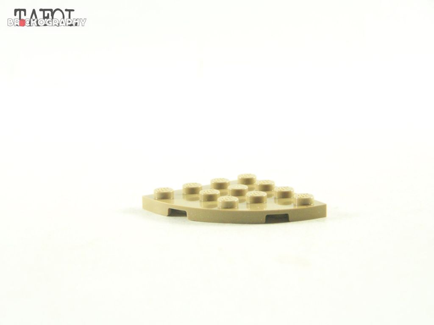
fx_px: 1179
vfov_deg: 15.7
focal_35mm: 94
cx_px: 217
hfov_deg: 20.9
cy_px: 162
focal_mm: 15.6
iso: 400
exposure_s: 1/60
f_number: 3.2
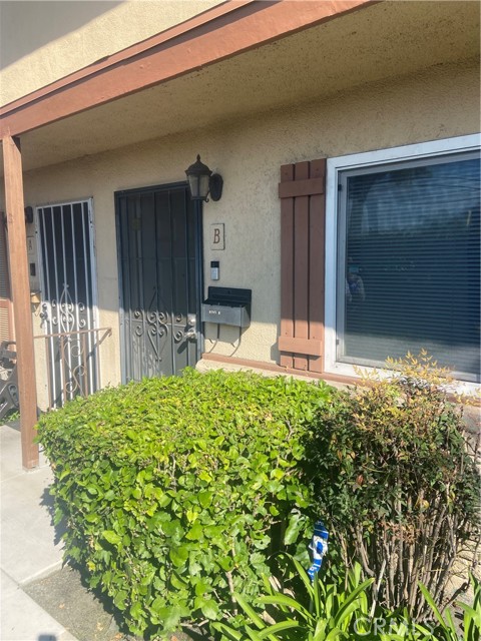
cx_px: 240
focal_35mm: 26
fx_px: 482
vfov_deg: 67.3
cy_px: 320
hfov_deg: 53.1
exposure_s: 1/1272
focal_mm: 4.25
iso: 32
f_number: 1.8
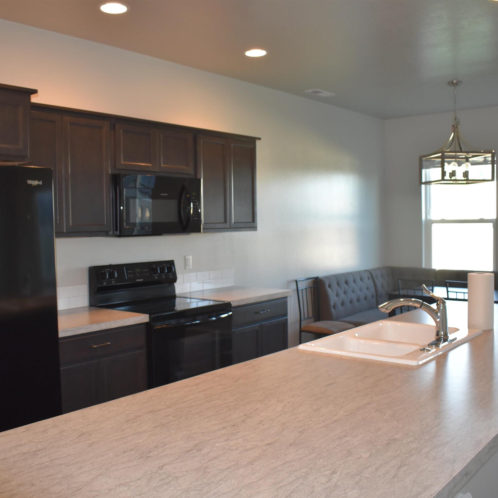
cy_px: 253
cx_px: 228
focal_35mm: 35
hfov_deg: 47.2
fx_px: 570
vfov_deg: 47.2
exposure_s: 1/80
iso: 800
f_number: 4.5
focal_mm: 18
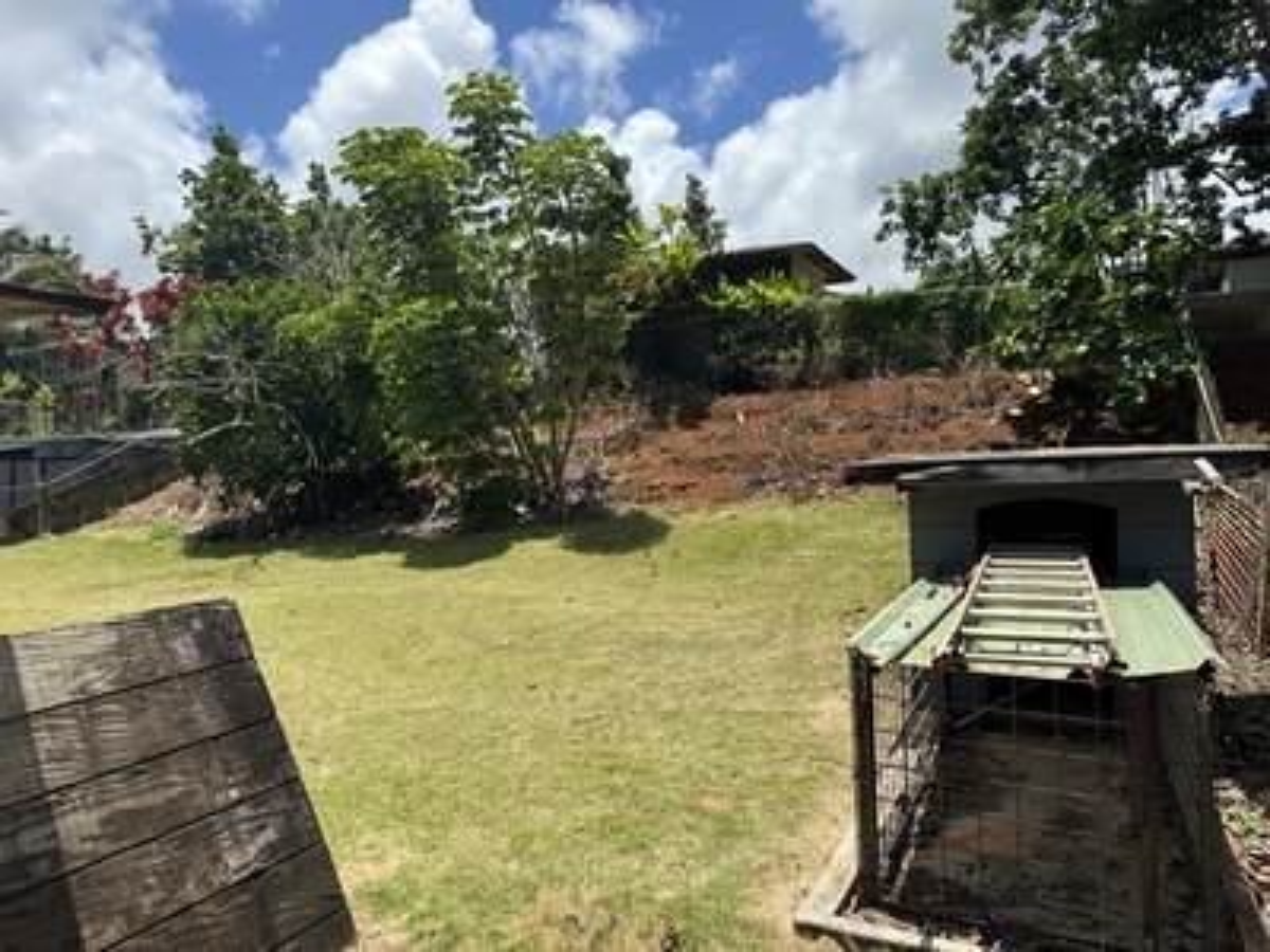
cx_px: 635
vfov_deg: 56.8
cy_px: 476
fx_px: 881
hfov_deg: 71.6
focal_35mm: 24
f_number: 1.78
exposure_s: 1/4348
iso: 80
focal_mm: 6.86
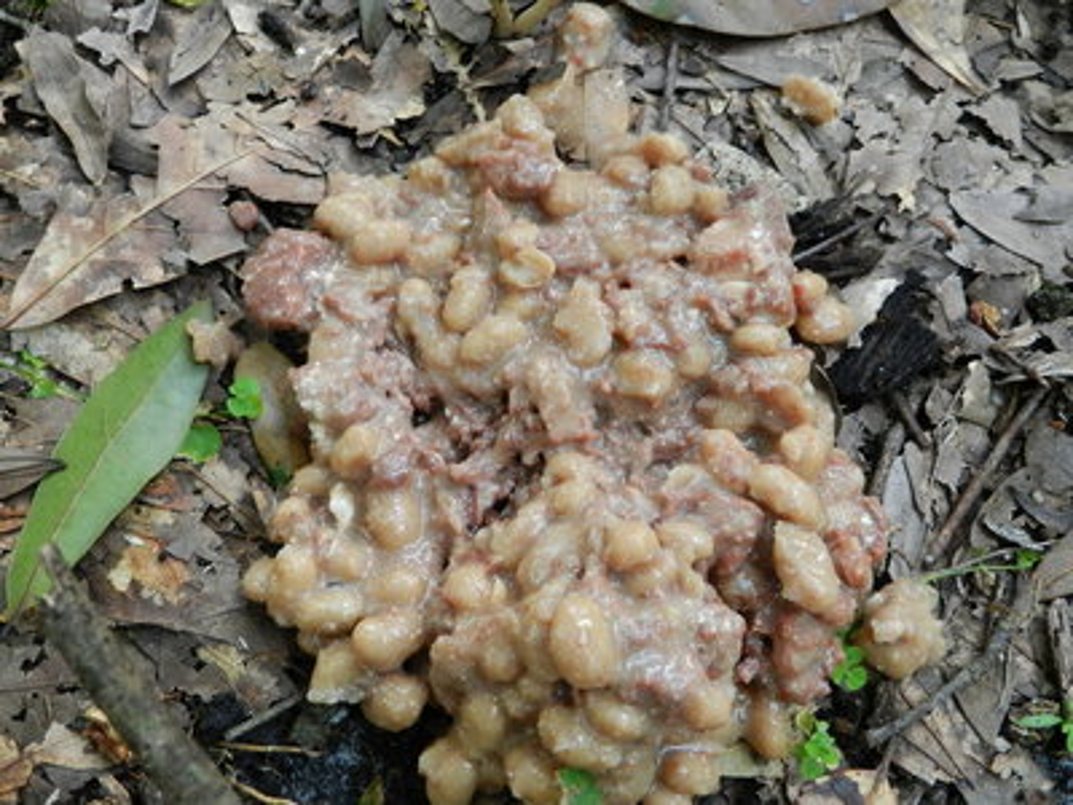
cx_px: 536
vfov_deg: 37.7
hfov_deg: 49.0
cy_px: 402
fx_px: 1178
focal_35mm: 38
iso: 640
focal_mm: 6.7
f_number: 4
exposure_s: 1/50
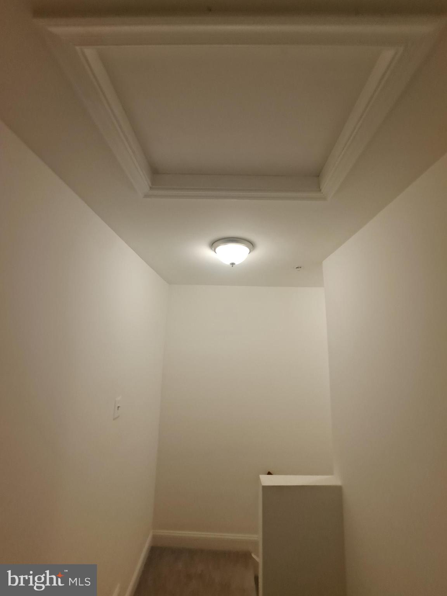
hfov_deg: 89.9
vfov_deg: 106.2
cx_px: 224
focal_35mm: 13
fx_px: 224
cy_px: 298
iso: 125
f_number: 2.2
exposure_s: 1/40
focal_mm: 1.74
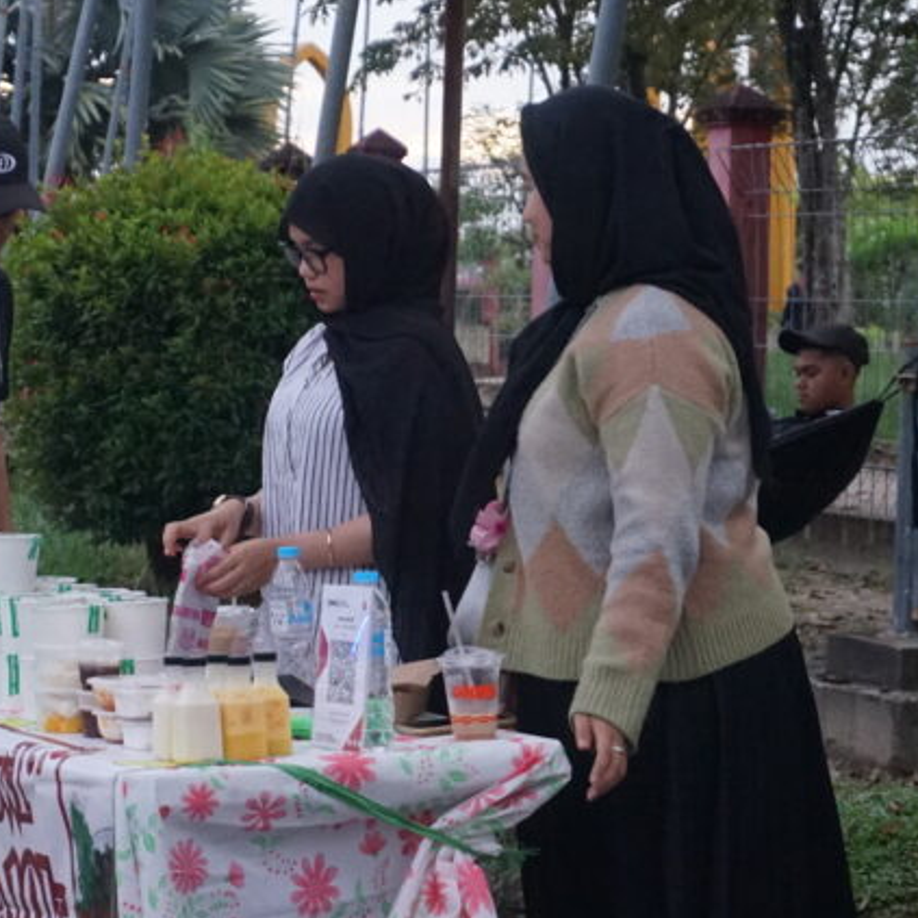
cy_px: 405
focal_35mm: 110
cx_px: 295
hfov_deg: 15.8
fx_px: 3300
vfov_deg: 15.8
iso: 3200
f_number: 5.6
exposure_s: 1/160
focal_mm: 49
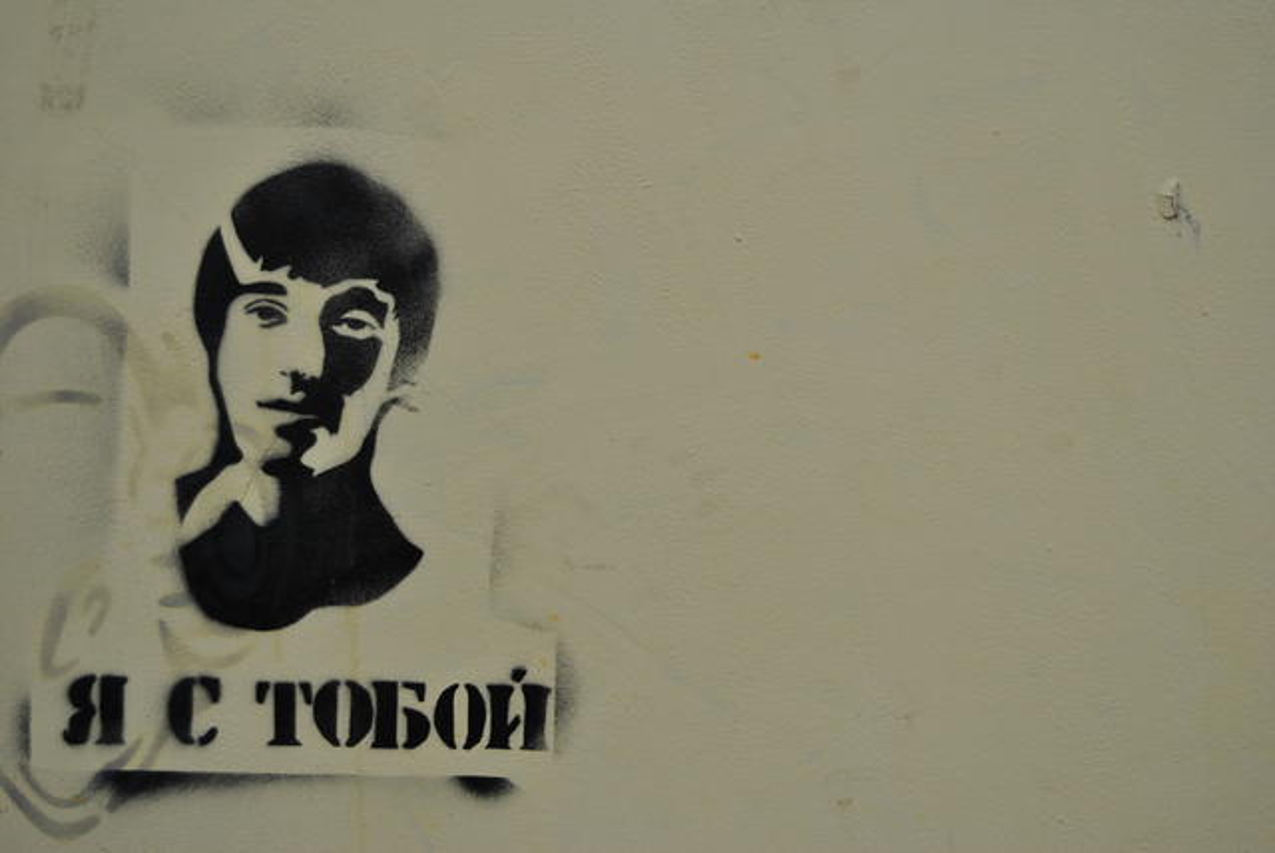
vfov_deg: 22.7
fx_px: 2127
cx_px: 638
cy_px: 426
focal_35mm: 60
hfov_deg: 33.4
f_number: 5
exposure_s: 1/30
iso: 250
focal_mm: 40
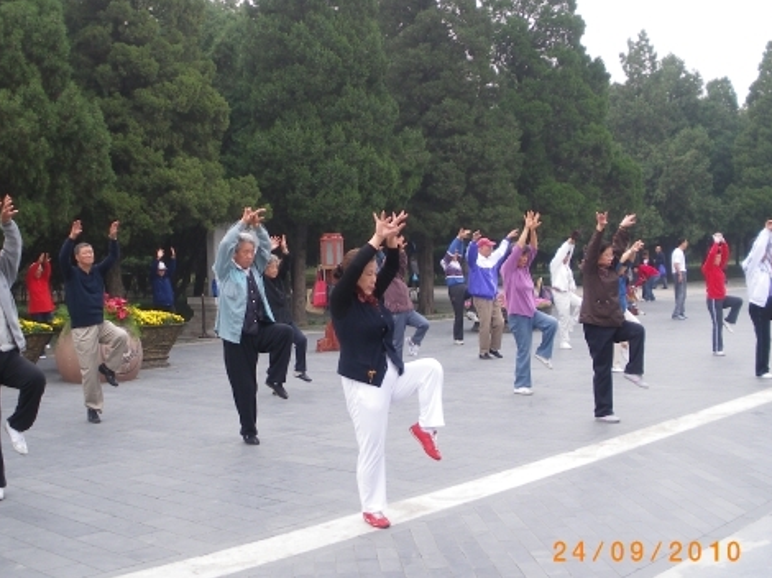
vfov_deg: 31.5
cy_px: 268
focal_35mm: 46
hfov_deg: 41.2
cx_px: 343
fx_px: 1025
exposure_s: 1/50
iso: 80
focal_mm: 6.3
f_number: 3.5
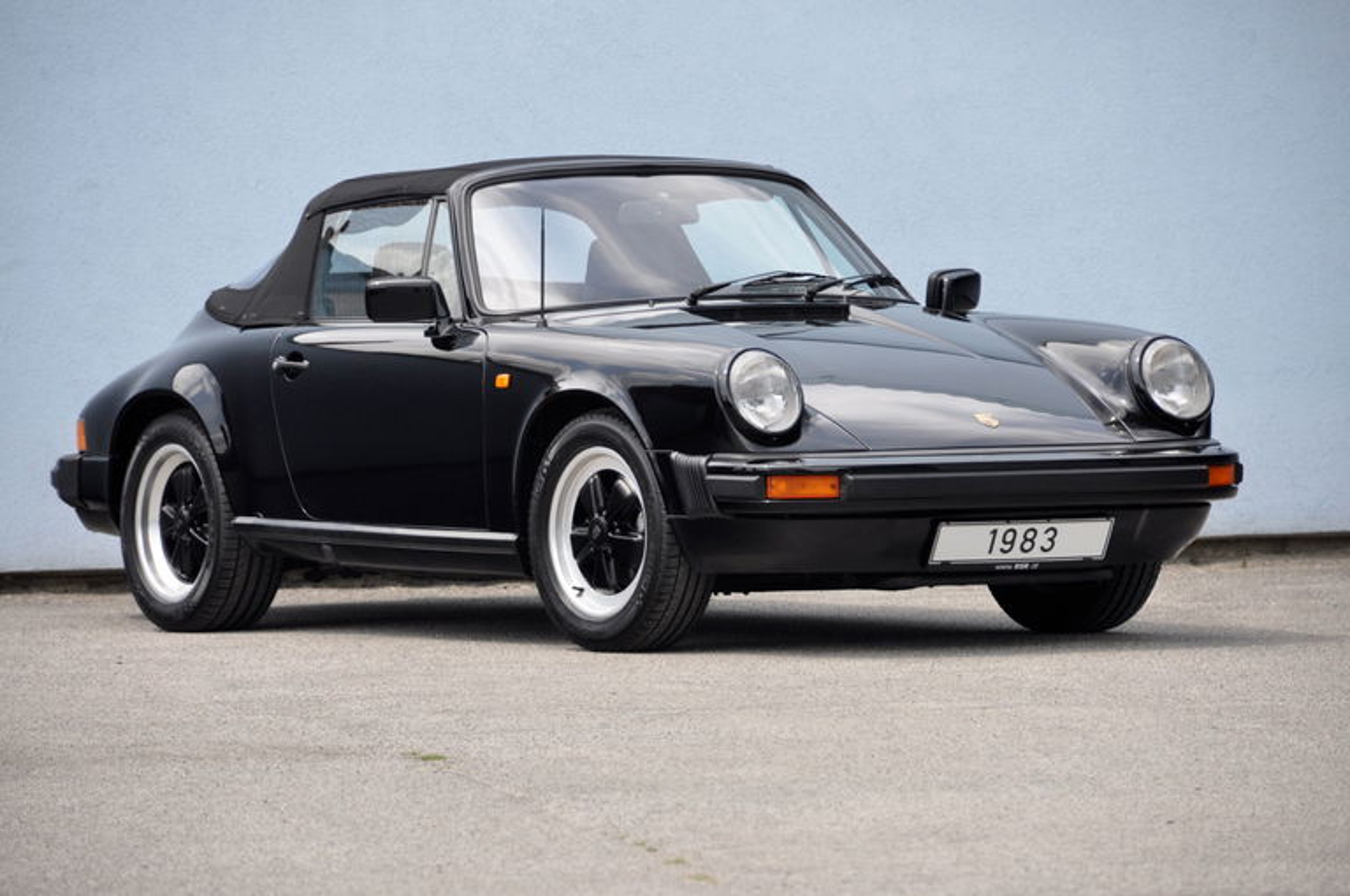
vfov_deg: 6.3
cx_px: 675
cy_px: 448
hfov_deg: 9.5
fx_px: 8146
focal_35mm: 218
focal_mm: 145
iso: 500
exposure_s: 1/250
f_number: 6
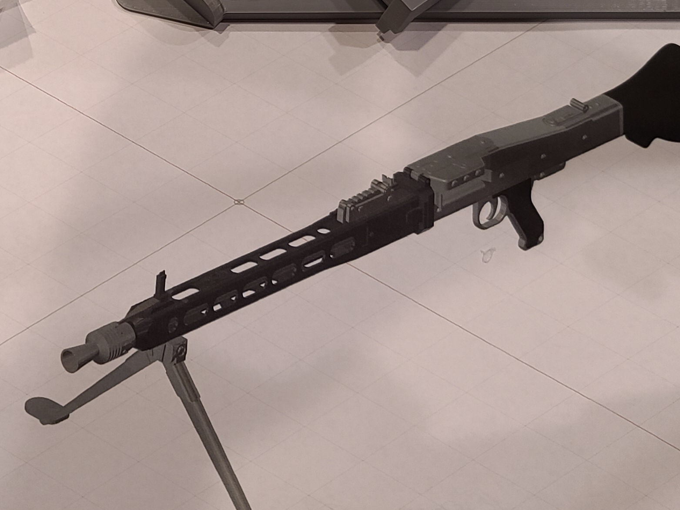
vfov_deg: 22.2
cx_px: 104
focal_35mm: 64
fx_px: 1257
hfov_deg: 29.3
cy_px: 12
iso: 100
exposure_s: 1/60
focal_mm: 7
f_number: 1.8
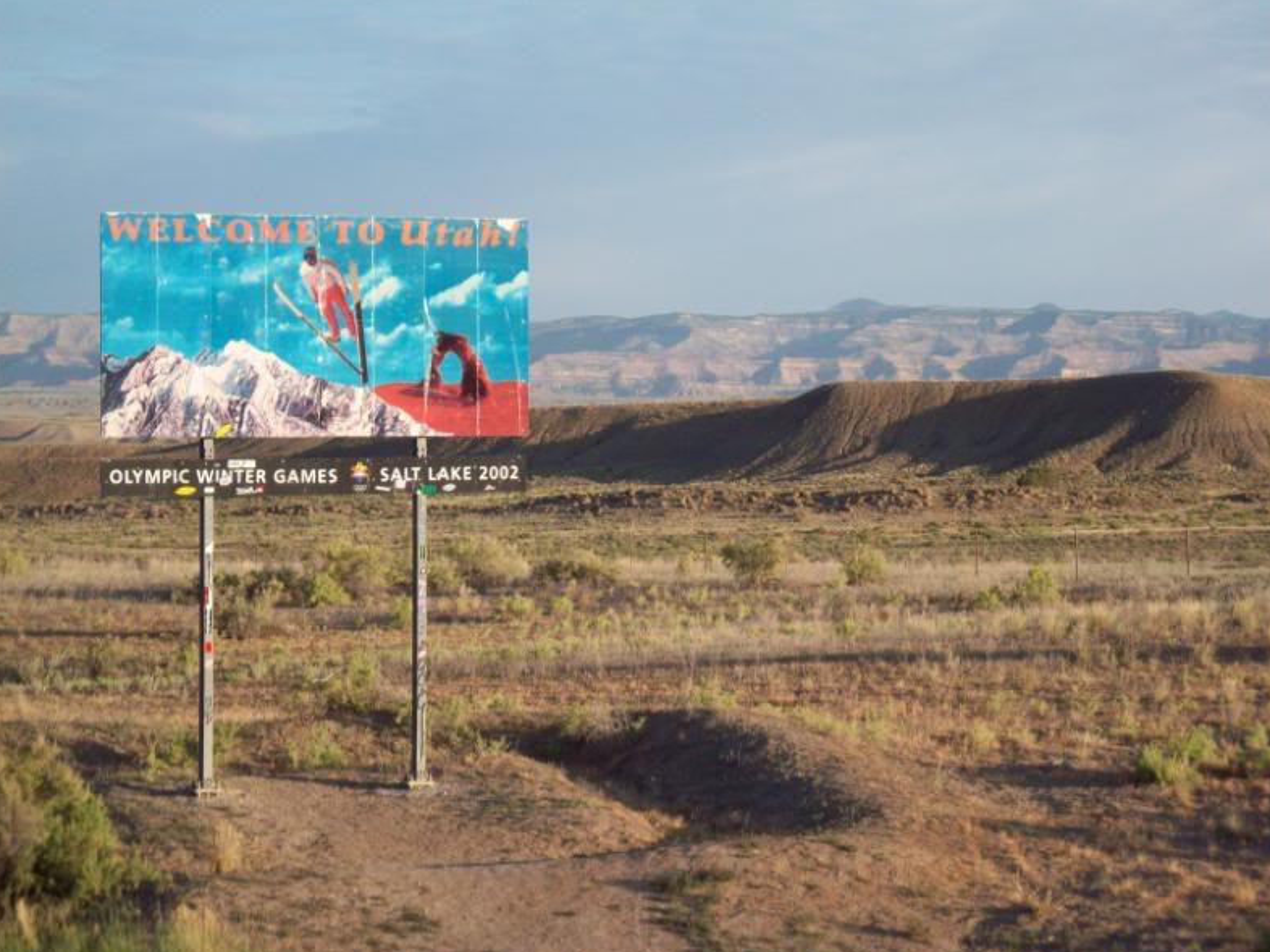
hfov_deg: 17.4
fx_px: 4145
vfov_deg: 13.1
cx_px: 638
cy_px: 477
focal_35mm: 113
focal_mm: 18.6
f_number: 5.2
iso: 80
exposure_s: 1/221
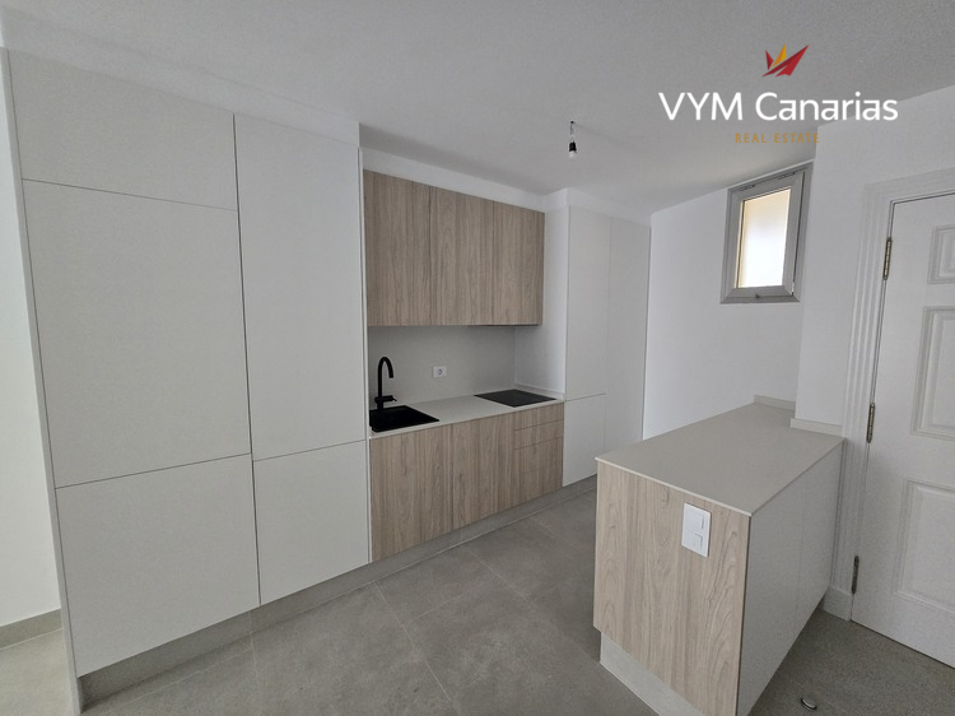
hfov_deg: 106.2
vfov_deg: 89.9
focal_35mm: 13
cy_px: 358
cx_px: 478
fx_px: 359
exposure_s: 1/100
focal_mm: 1.7
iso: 400
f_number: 2.2
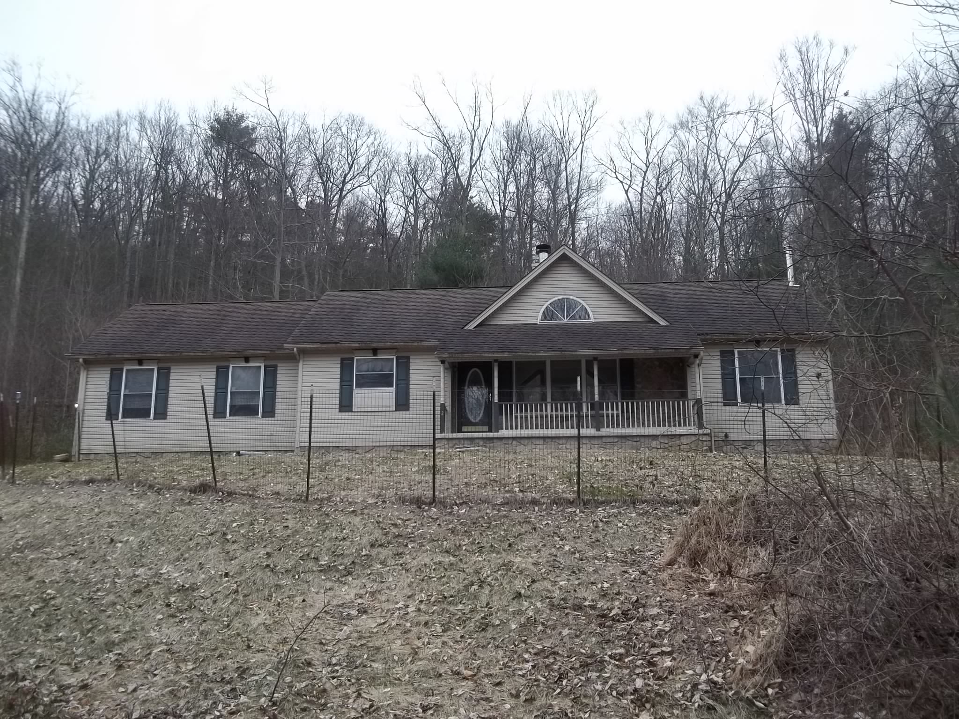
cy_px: 360
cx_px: 480
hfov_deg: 56.8
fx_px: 887
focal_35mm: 32
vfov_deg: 44.2
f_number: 2.9
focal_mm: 5.7
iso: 64
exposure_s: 1/125
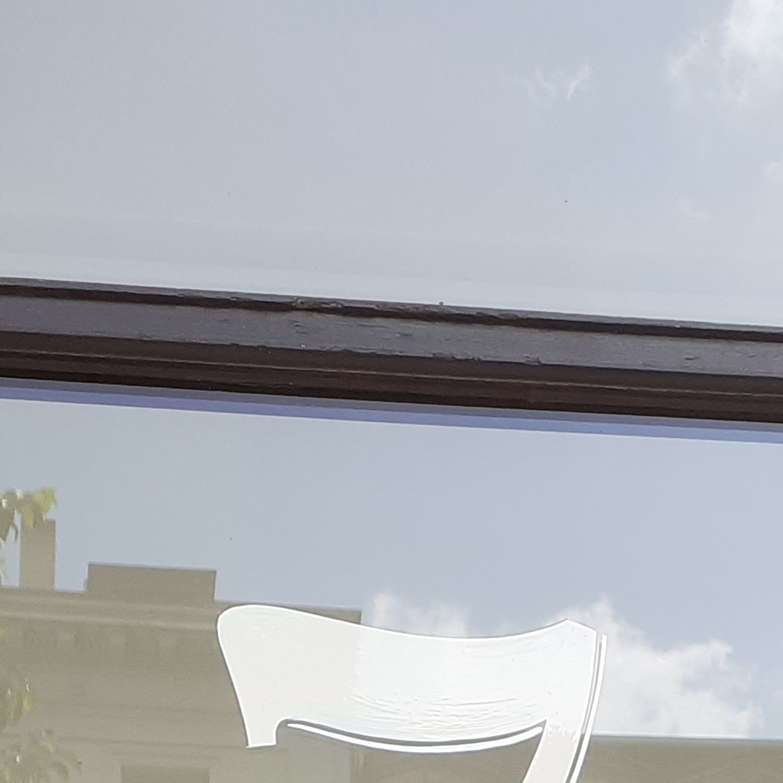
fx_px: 2431
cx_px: 360
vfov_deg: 16.9
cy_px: 1108
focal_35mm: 95
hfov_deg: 18.3
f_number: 1.9
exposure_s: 1/480
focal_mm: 3.6
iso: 40
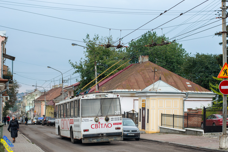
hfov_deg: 38.2
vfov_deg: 26.0
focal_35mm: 52
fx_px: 329
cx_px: 117
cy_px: 76
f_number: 3.5
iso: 400
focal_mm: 50
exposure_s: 1/400
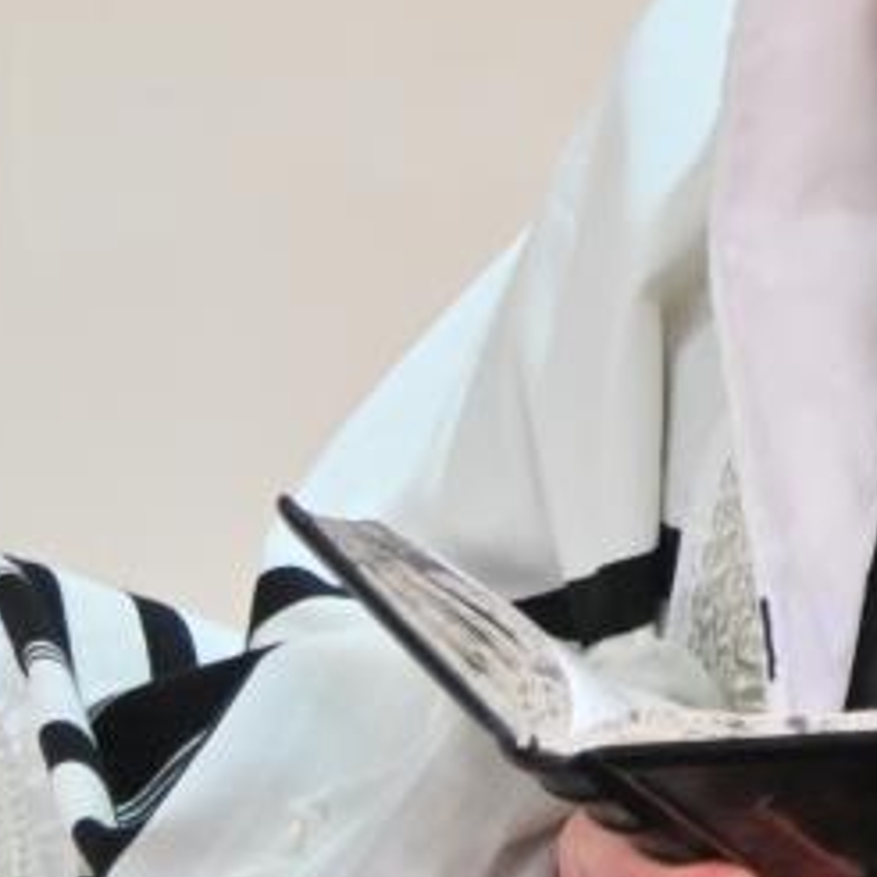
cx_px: 1087
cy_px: 39
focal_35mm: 489
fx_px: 14016
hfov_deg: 3.6
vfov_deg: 3.6
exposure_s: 1/160
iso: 1250
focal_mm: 92
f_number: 4
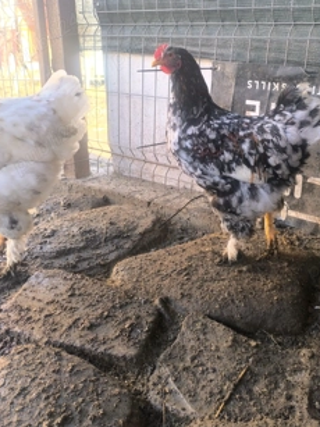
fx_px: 370
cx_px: 205
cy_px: 161
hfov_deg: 46.3
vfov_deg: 59.2
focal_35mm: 30
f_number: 1.65
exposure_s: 1/100
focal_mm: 6.14
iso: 100
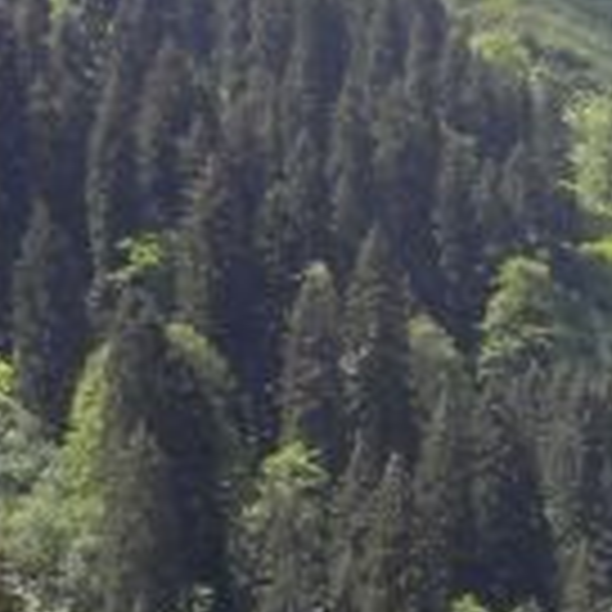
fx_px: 3460
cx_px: 1130
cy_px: 698
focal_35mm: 173
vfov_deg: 10.0
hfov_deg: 9.6
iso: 64
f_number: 4.5
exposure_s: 1/170
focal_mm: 4.6
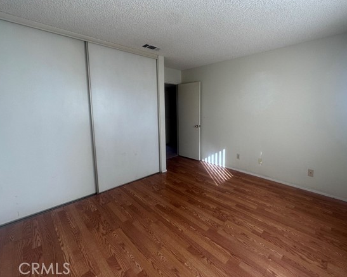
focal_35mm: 16
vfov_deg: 80.1
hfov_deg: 92.7
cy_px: 126
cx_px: 194
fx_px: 164
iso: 125
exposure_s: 1/120
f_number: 2.2
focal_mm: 2.22
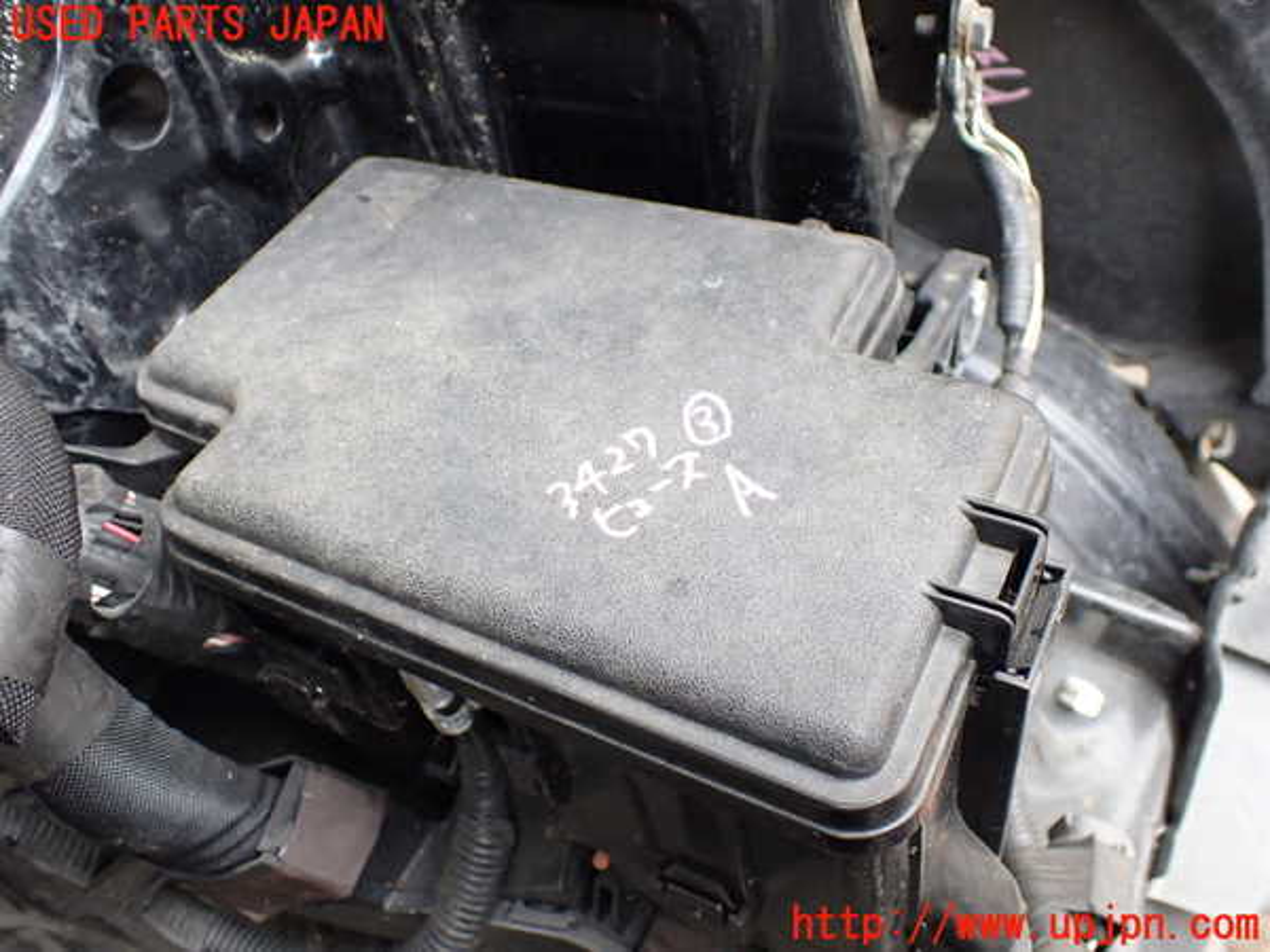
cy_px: 476
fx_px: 1101
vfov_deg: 46.8
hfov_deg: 60.0
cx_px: 635
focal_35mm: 30
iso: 400
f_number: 2.3
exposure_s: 1/125
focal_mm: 5.4
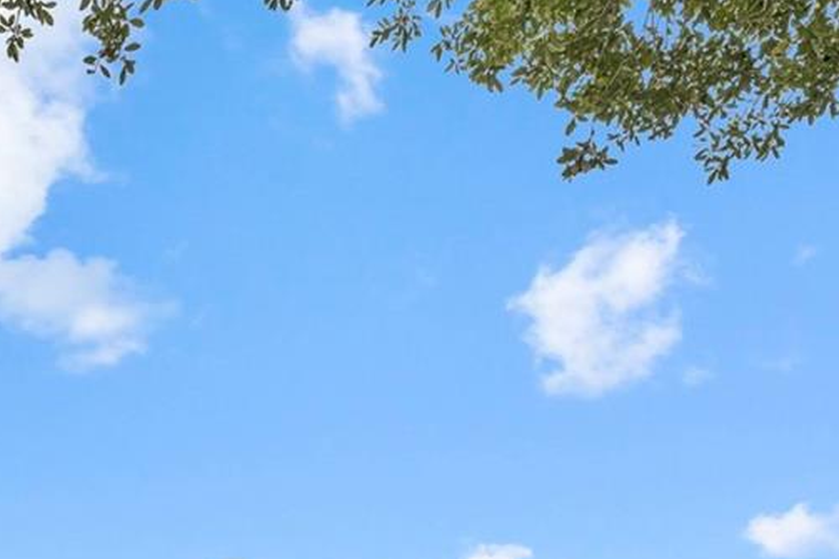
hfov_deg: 30.3
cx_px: -145
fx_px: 1328
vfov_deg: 17.4
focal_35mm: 57
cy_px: 1109
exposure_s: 1/60
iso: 500
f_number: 8
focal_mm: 14
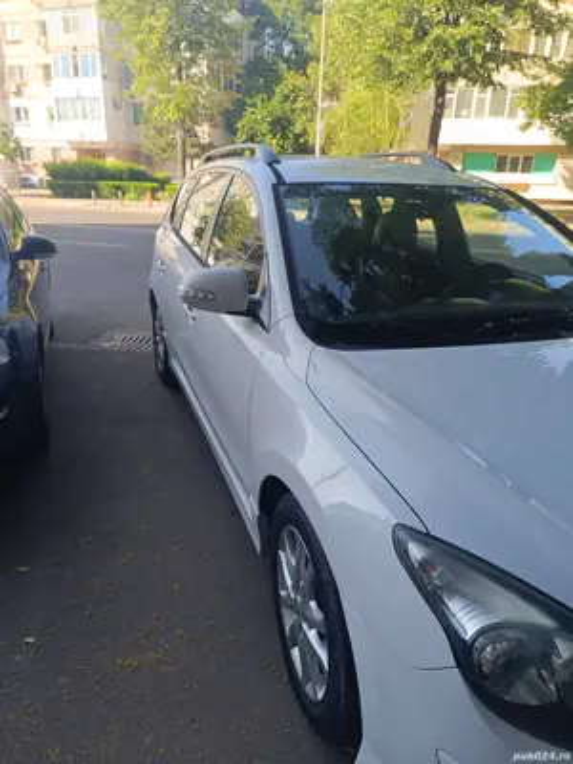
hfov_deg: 56.8
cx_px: 286
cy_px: 382
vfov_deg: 71.6
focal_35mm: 24
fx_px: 530
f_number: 1.88
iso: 53
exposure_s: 1/176
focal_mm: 5.59
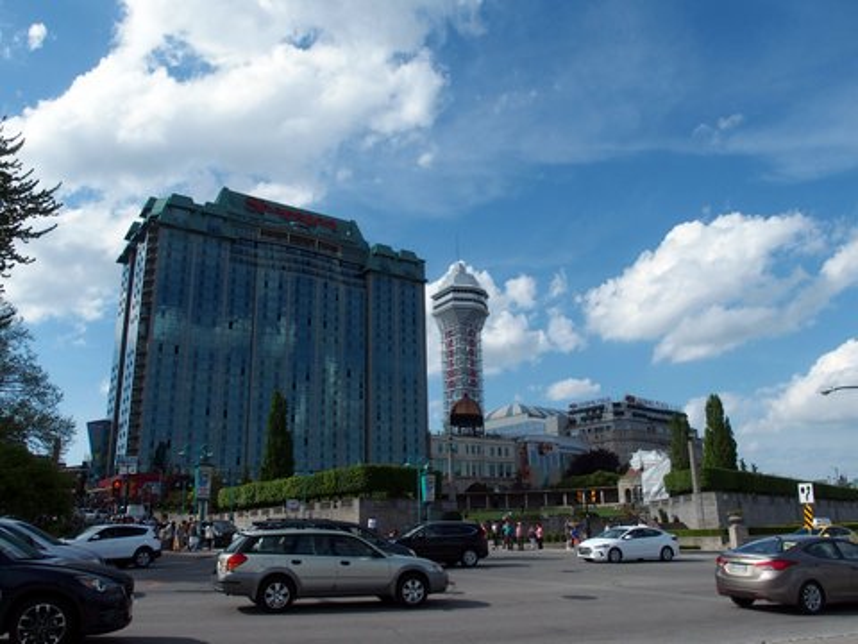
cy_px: 322
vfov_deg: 49.7
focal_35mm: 28
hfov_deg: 63.4
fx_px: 694
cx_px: 429
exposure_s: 1/800
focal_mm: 6
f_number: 5
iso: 100
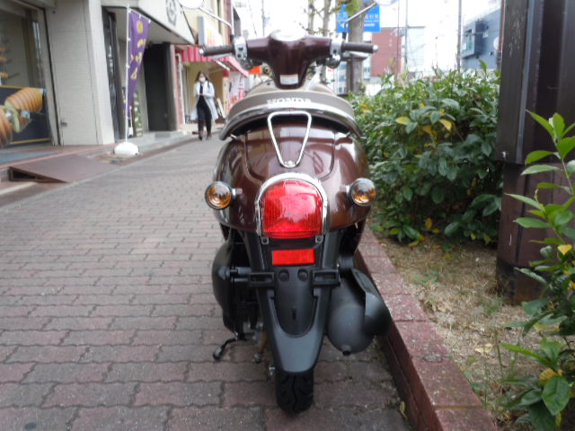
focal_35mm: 28
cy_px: 216
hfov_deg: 63.4
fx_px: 465
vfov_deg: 49.7
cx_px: 288
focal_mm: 5
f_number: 3.7
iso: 100
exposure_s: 1/80
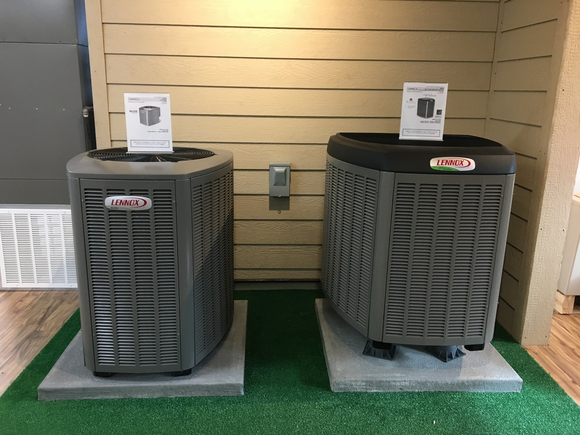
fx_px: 486
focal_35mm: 29
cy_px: 218
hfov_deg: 61.7
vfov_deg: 48.2
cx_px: 290
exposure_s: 1/30
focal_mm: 4.15
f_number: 2.2
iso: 100
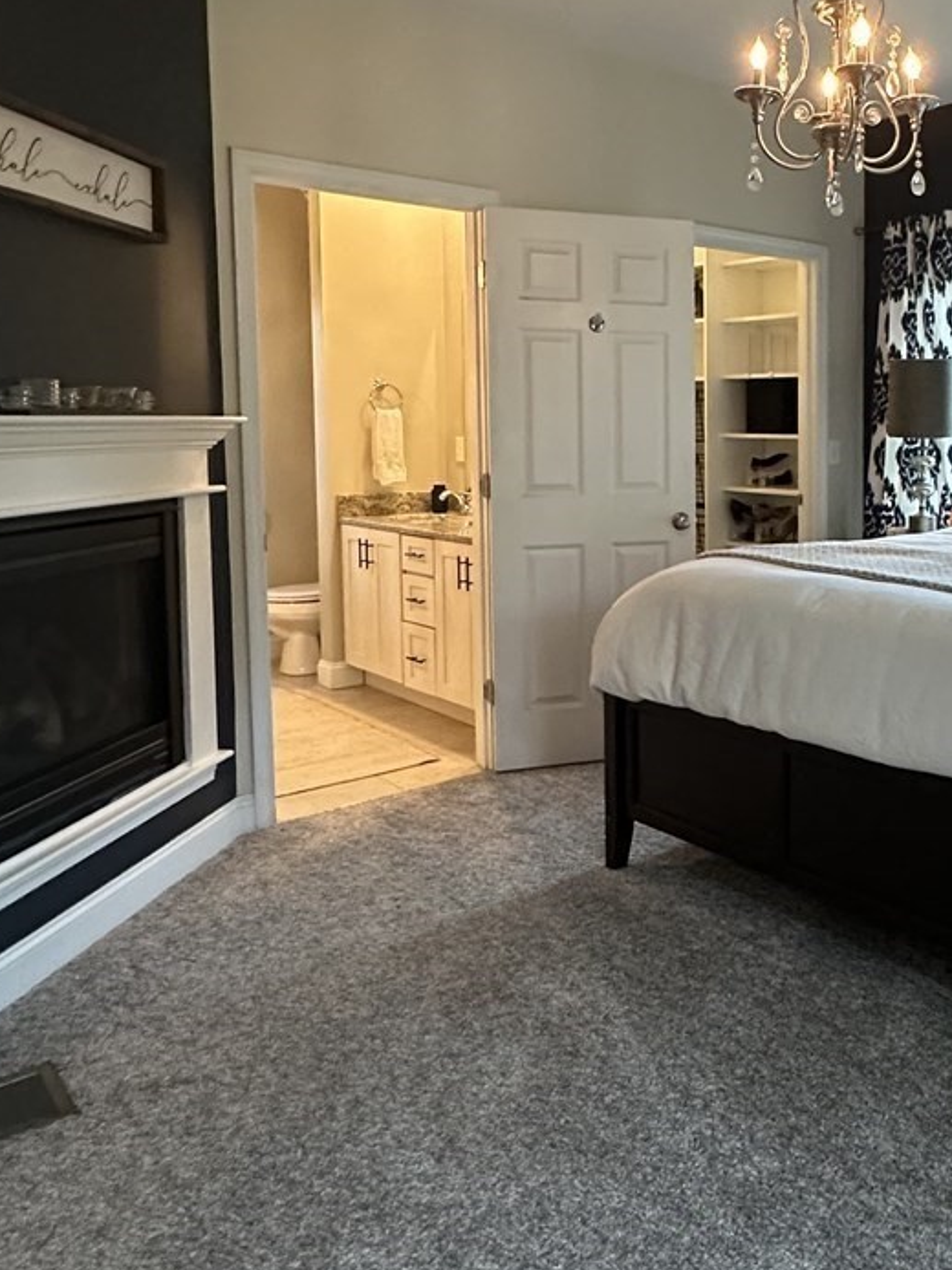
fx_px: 1137
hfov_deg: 42.4
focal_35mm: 31
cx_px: 822
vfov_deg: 57.9
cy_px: 505
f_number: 2.2
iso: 500
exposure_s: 1/60
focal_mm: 2.22
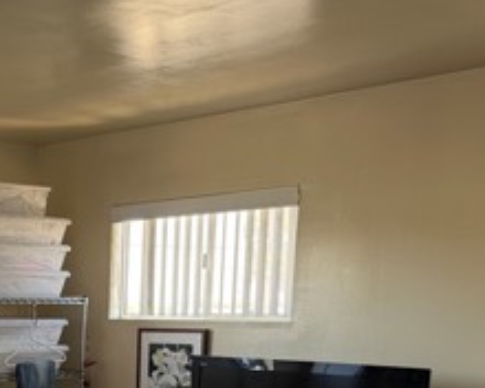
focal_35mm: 68
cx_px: -20
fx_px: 976
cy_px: 474
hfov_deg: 26.2
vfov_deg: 20.9
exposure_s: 1/121
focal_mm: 6.76
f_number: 1.78
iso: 200
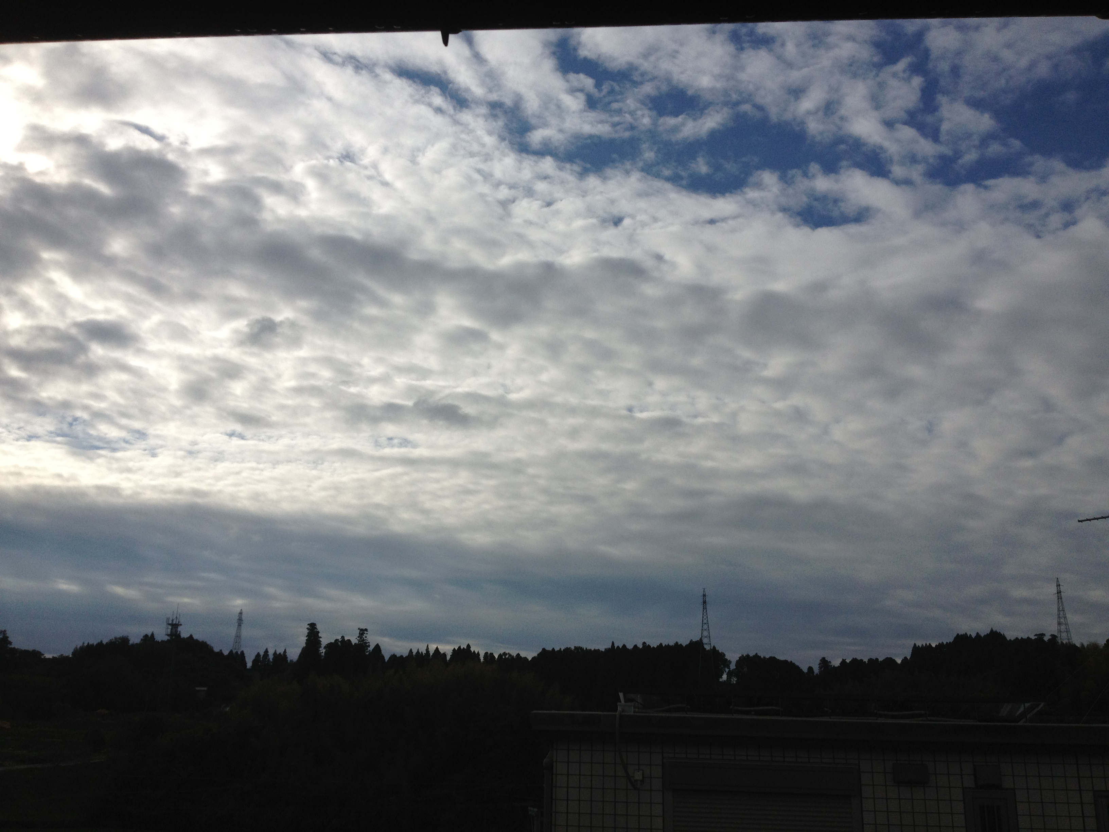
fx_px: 1121
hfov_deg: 52.6
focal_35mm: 35
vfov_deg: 40.7
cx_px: 554
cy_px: 416
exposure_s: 1/7937
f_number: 2.4
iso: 64
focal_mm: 4.28
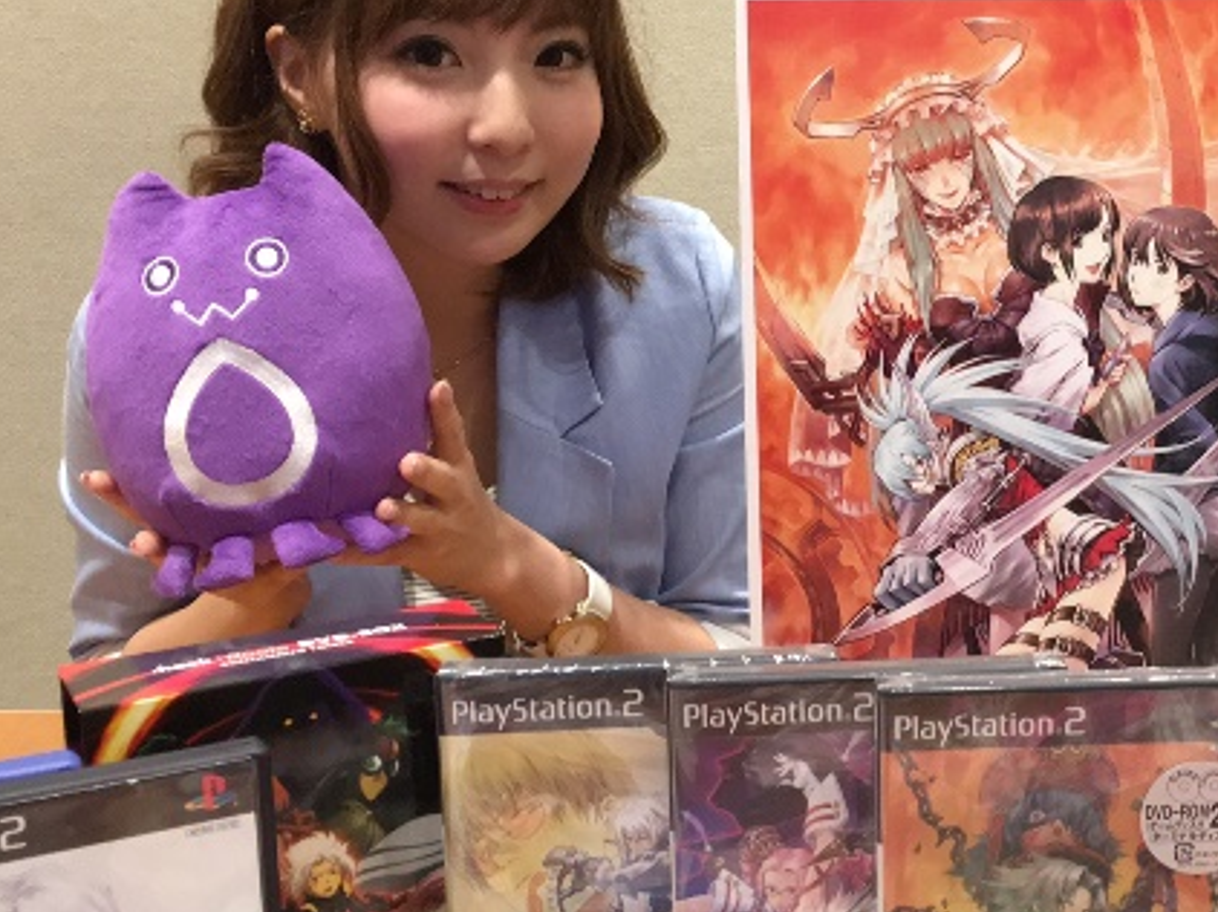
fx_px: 1934
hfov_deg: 33.8
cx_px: 993
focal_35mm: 55
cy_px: 375
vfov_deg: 26.5
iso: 200
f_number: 2.2
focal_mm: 4.15
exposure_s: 1/30
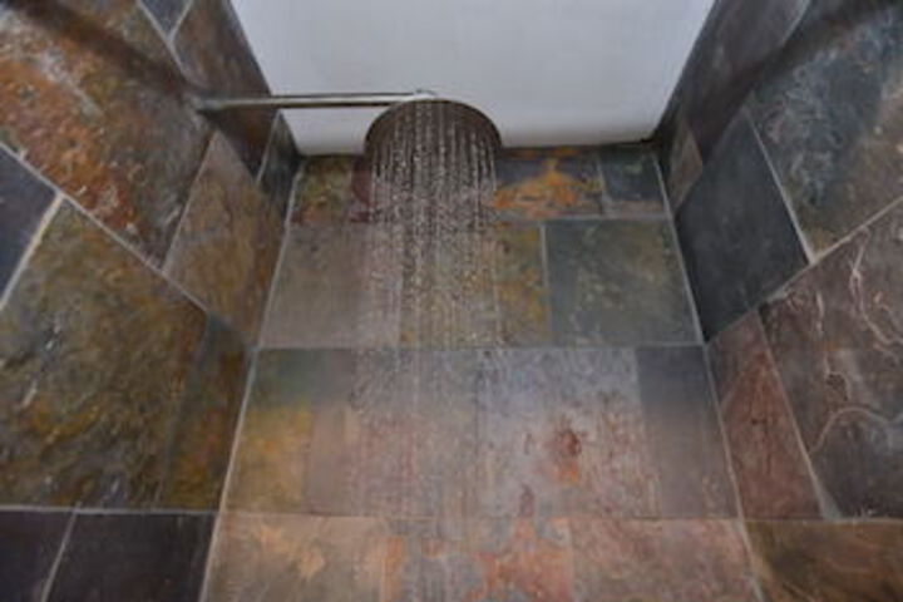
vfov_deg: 70.4
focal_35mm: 17
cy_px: 301
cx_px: 452
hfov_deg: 93.3
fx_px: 426
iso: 3200
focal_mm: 17
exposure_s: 1/60
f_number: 4
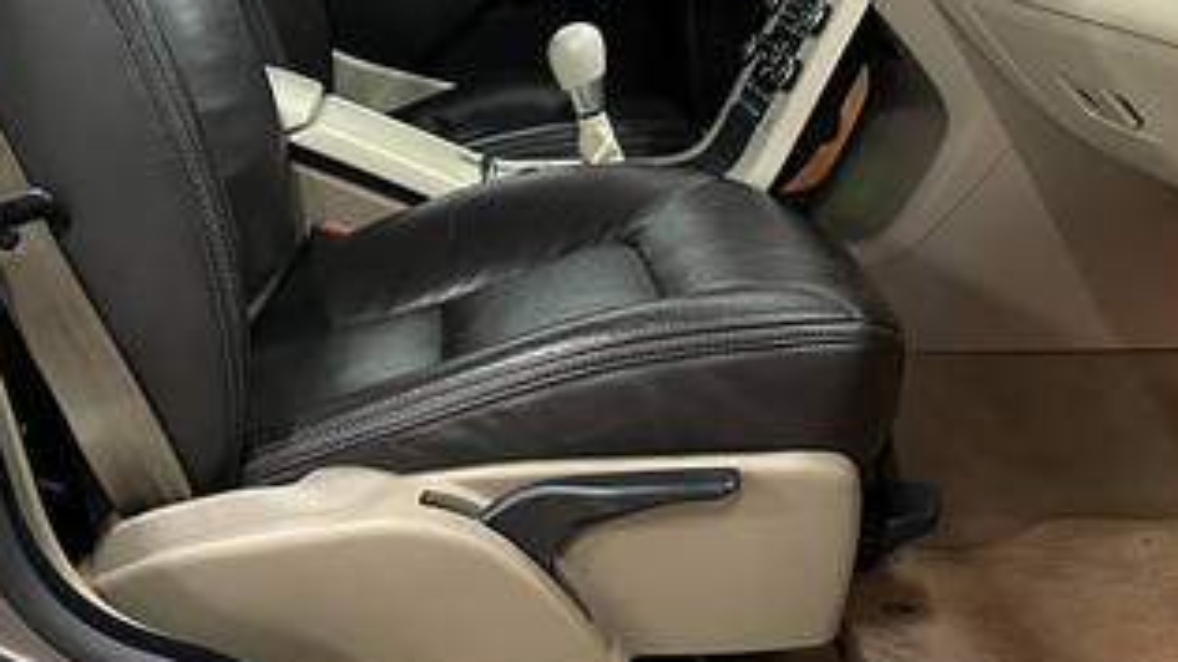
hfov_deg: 37.8
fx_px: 1686
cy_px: 75
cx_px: 344
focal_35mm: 54
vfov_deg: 21.7
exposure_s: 1/50
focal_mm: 6.86
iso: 1000
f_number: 1.8
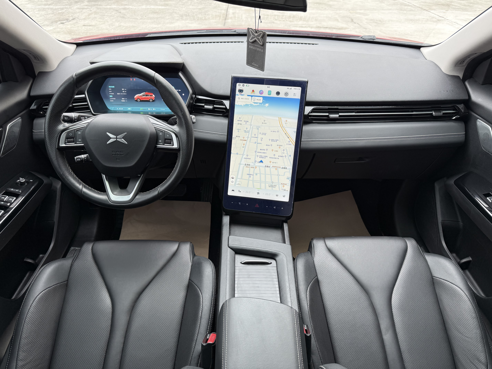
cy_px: 184
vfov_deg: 56.8
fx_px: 341
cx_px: 246
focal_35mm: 24
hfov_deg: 71.6
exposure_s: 1/121
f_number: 1.78
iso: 64
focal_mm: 6.76
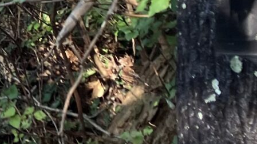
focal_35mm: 174
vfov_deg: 6.5
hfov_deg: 11.4
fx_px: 1185
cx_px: -228
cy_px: -233
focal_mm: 3.99
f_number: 1.8
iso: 32
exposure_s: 1/170
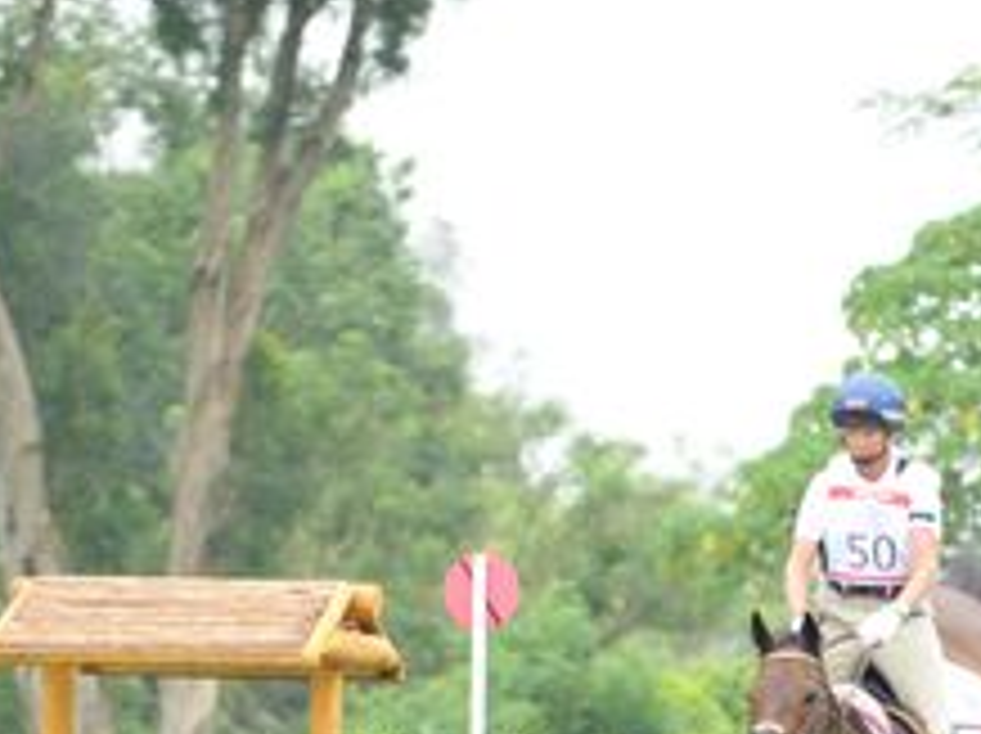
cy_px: 928
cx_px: 878
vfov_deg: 2.6
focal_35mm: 565
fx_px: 15994
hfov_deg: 3.5
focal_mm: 200
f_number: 4
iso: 500
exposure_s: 1/640
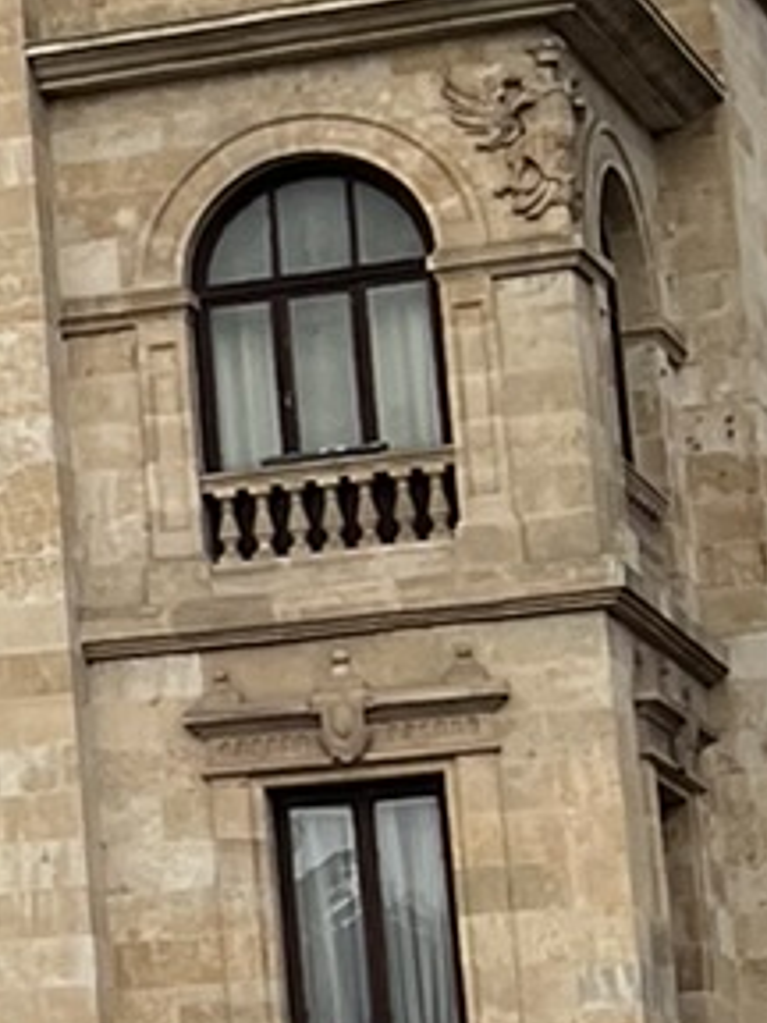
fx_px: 5465
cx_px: -1708
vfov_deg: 10.7
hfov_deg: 7.0
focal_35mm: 185
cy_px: 504
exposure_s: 1/3257
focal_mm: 5.7
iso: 50
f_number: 1.5
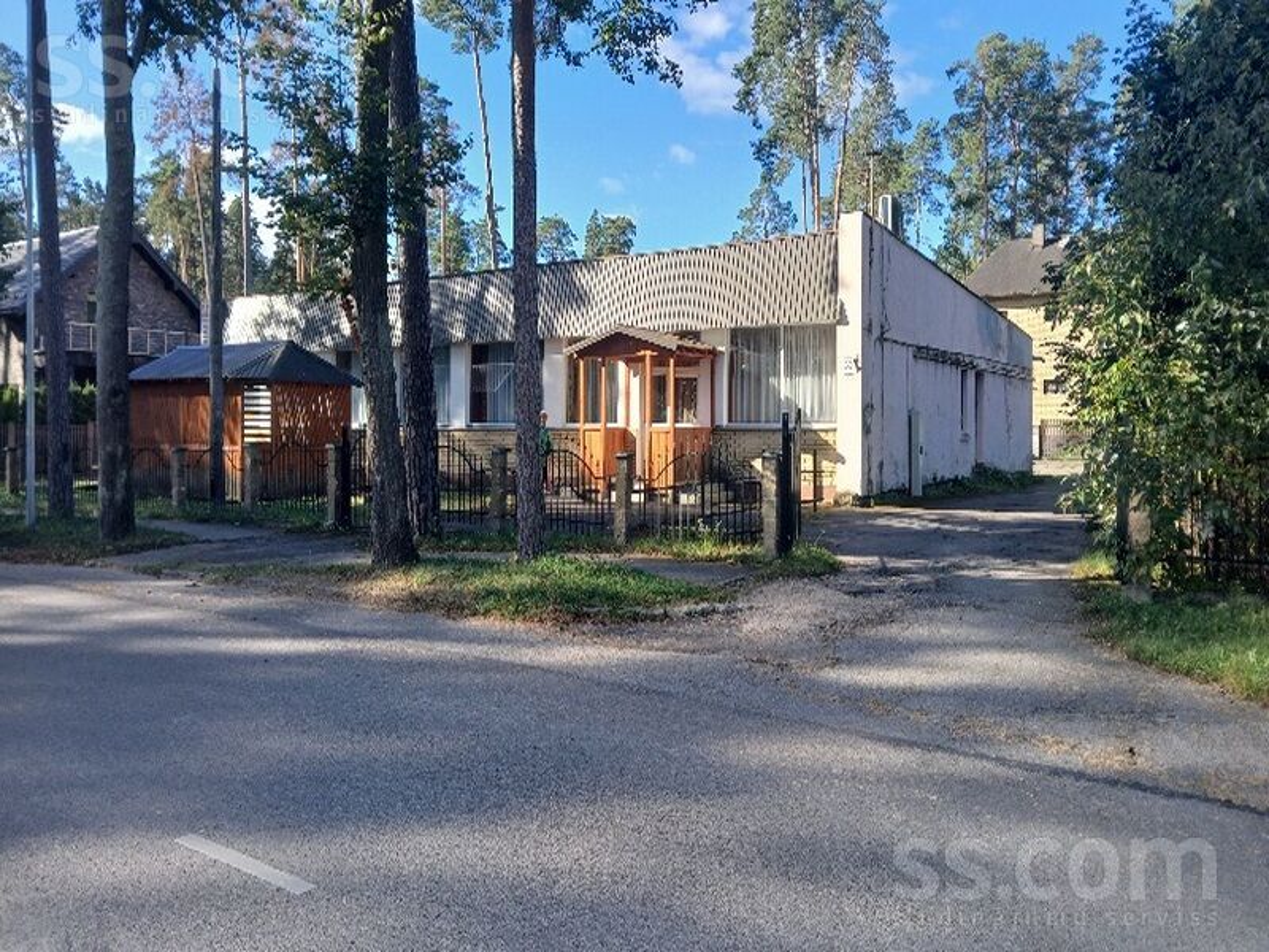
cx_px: 634
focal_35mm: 26
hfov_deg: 67.3
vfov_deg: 53.1
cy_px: 476
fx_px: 953
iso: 20
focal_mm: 3.98
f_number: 1.8
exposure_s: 1/208
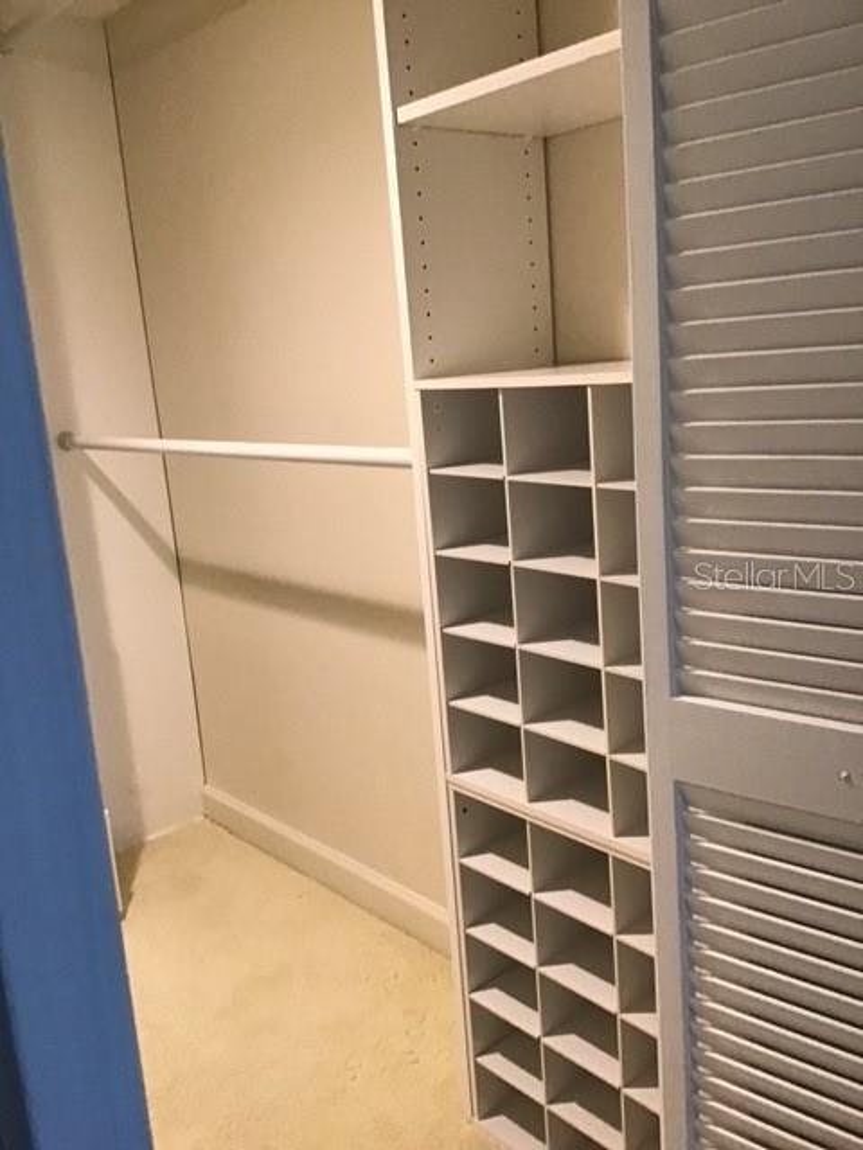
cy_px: 575
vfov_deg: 58.4
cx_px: 432
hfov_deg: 45.4
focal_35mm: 31
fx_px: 1030
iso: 160
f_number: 2.4
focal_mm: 3.3
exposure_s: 1/30
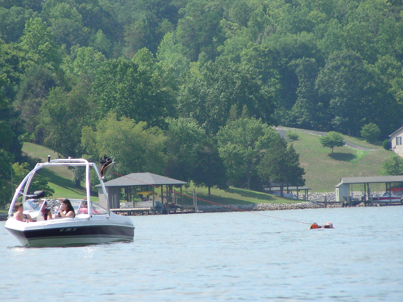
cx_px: 194
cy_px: 151
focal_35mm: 351
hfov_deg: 5.6
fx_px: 4086
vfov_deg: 4.2
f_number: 4
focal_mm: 51.6
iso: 50
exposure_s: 1/487
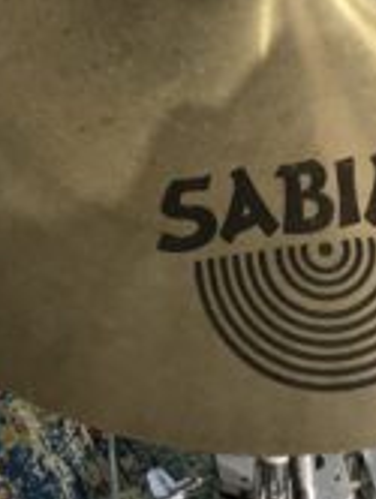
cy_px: 24
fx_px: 1098
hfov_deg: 19.3
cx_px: 280
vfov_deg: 24.7
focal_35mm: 76
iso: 250
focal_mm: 3.99
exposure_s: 1/60
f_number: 1.8
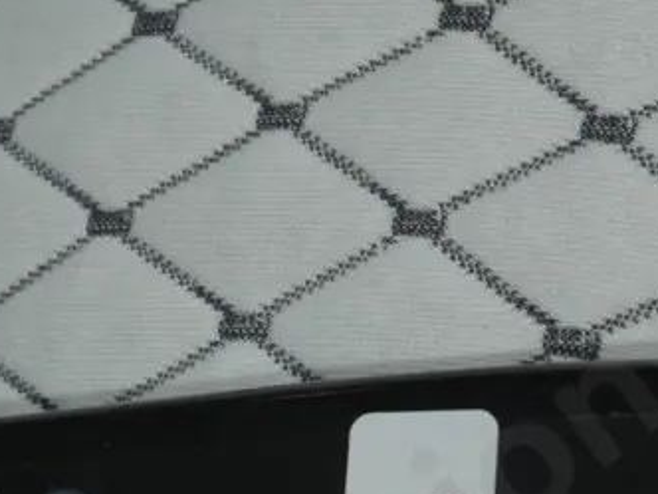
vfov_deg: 5.7
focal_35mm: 259
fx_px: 4923
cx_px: 289
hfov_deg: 7.6
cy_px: 647
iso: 250
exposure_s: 1/100
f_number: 5.6
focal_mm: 42
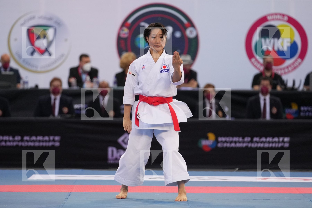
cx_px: 156
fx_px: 2426
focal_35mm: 280
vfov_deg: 4.9
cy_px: 104
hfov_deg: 7.4
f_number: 2.8
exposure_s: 1/1000
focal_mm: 187
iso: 2500
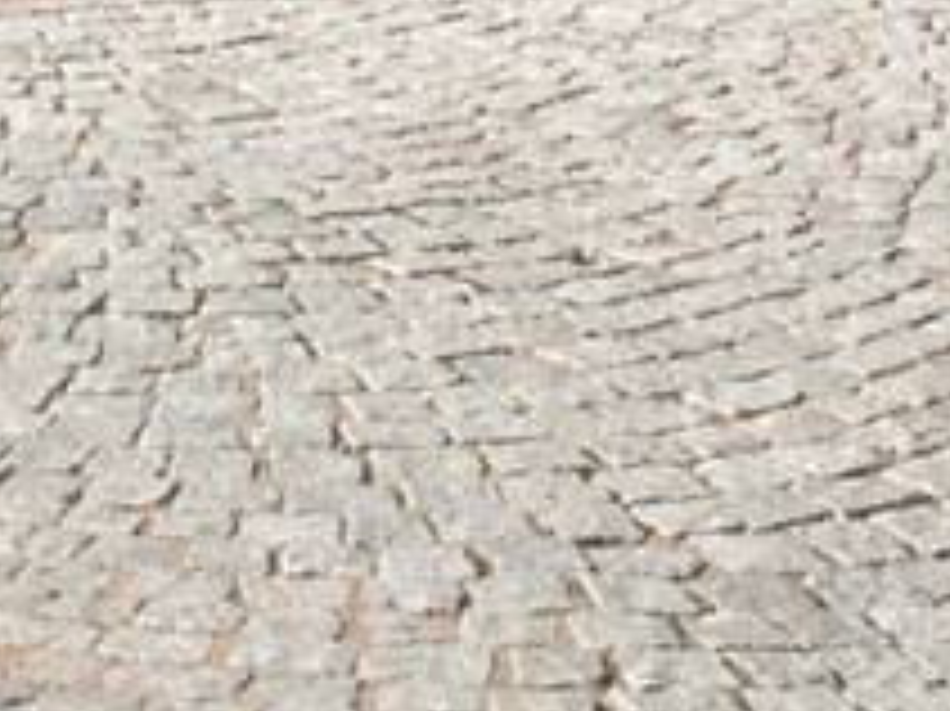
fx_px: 7269
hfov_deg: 7.5
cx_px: 356
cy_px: -1192
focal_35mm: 265
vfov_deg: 5.4
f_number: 2.4
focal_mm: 4.28
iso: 50
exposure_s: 1/1783
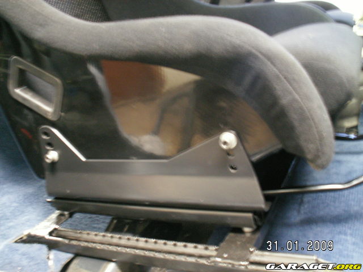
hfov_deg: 52.6
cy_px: 136
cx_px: 182
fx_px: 367
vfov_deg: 40.7
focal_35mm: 35
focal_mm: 5.86
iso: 160
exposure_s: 1.6
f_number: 2.8
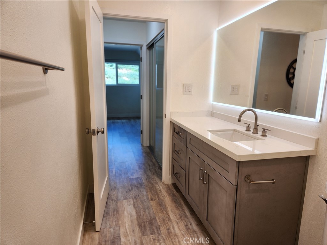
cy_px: 122
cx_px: 164
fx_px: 217
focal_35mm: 23
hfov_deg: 73.9
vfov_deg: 58.9
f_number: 1.8
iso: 40
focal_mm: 5.4
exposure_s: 1/120
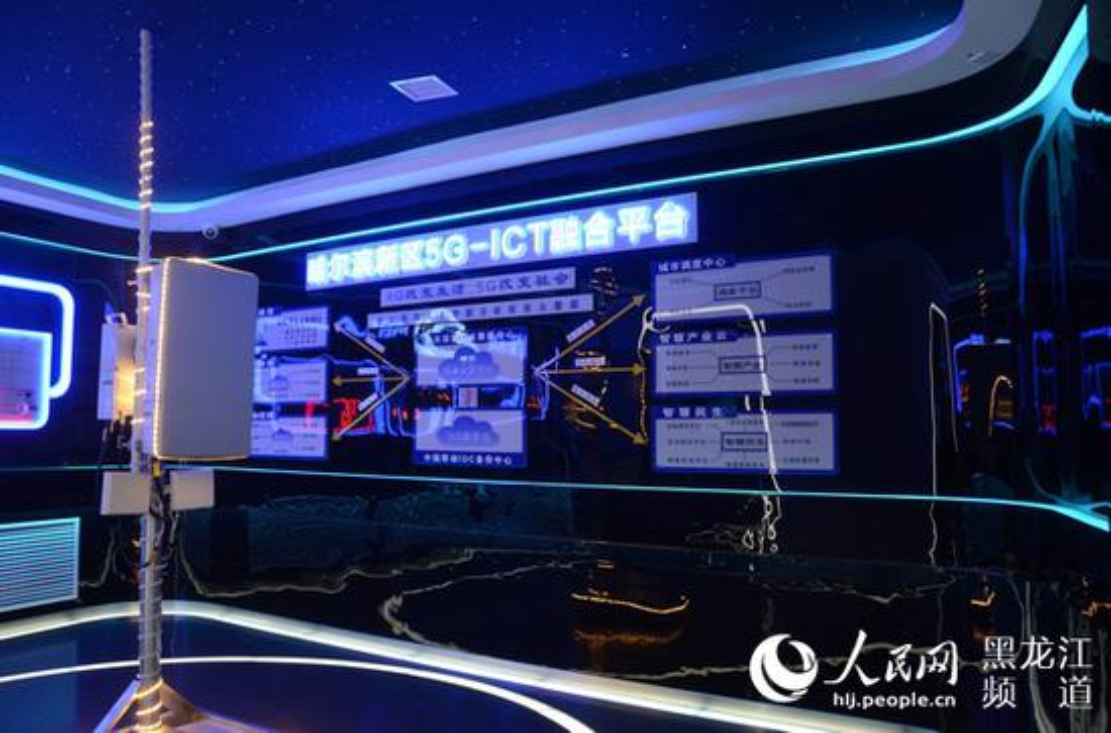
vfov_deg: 47.6
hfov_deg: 67.5
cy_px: 366
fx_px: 831
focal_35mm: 27
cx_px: 556
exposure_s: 1/125
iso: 1250
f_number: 5.6
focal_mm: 18
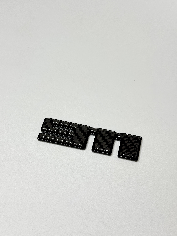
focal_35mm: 48
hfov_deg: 30.3
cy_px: 118
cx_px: 88
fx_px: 327
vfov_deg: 39.7
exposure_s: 1/100
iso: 50
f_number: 1.78
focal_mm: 6.76
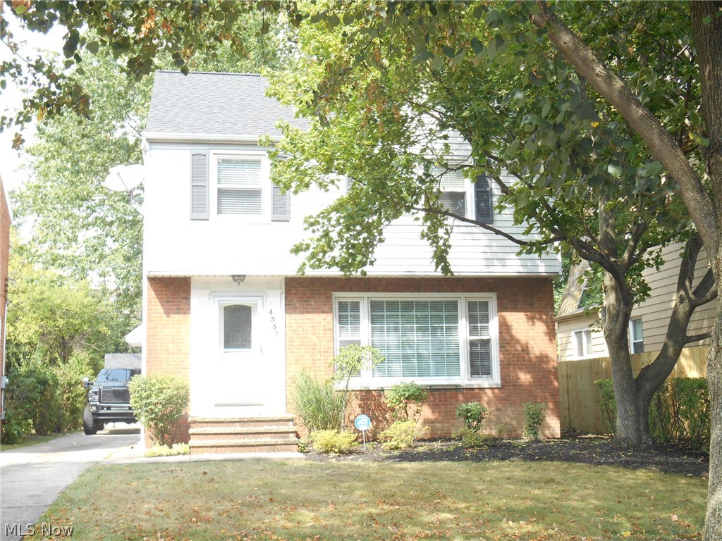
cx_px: 361
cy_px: 270
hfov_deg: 41.2
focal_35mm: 46
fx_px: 959
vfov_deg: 31.5
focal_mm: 8.3
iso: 80
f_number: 4
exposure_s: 1/80
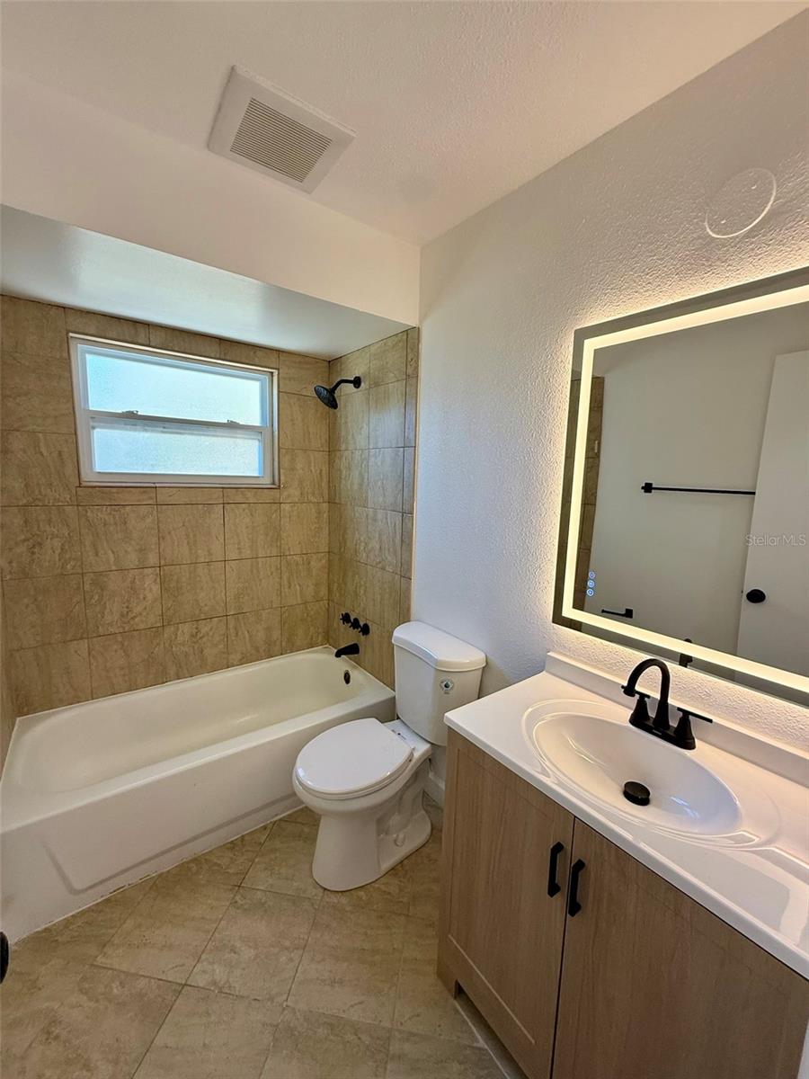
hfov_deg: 85.7
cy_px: 540
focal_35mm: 14
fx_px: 436
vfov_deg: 102.1
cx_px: 404
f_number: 2.2
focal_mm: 2.22
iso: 125
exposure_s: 1/99
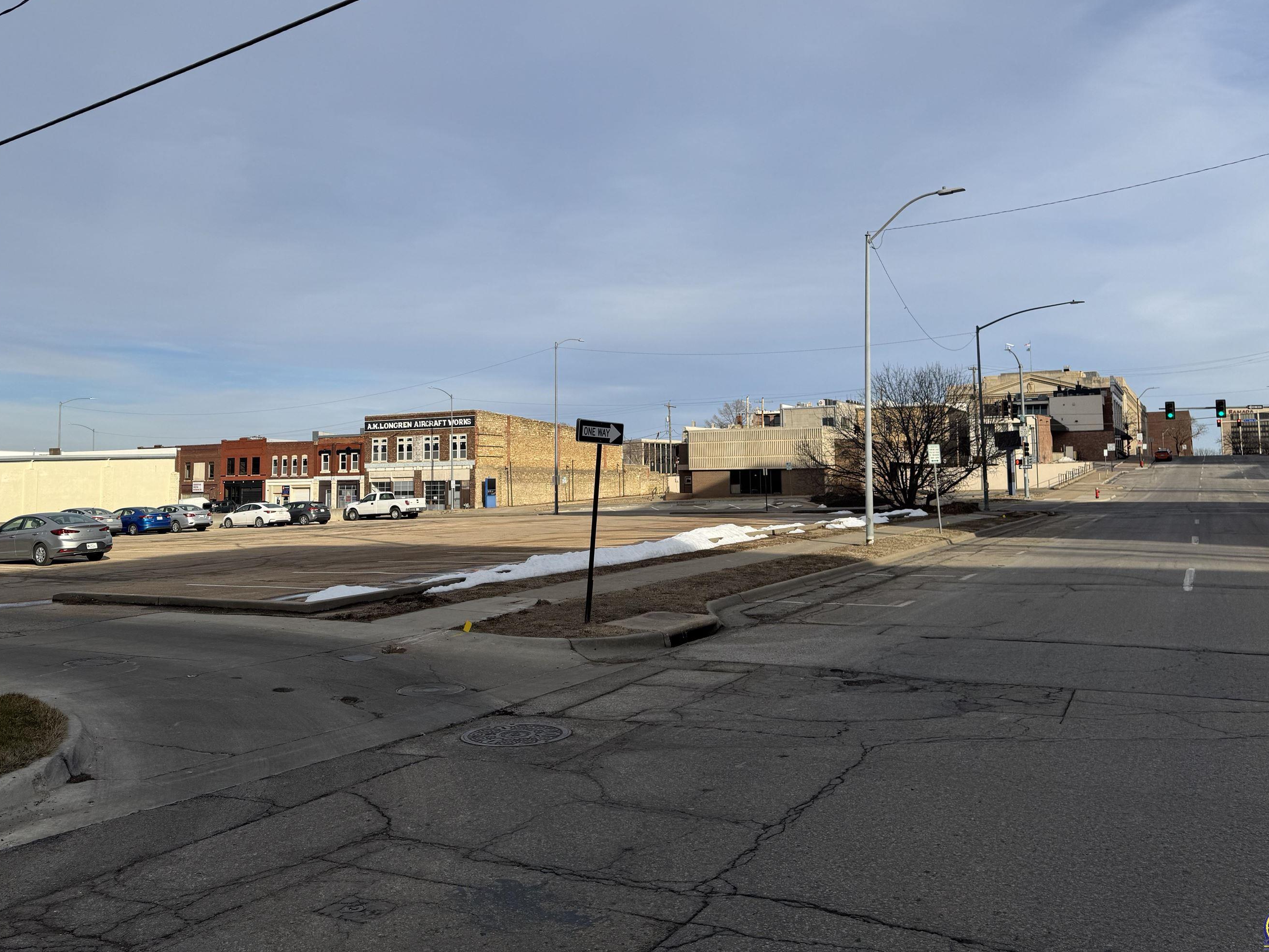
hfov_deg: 63.3
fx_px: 1027
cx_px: 572
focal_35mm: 28
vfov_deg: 49.5
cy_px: 398
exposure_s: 1/6410
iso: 80
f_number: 1.78
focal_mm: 6.76
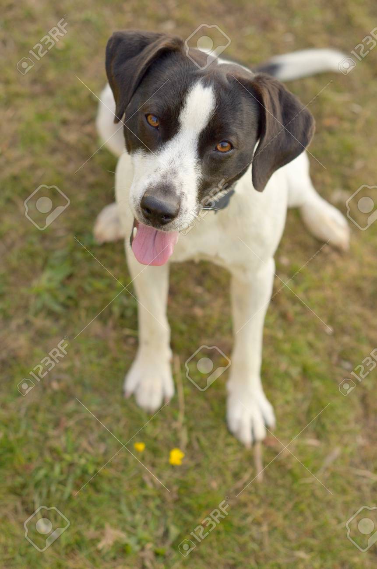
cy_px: 284
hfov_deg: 18.1
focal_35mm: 75
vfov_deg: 27.0
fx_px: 1183
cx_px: 188
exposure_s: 1/2000
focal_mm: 50
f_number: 3.2
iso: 250
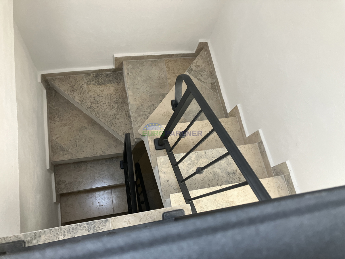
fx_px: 279
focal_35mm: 28
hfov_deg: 63.4
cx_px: 172
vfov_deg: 49.7
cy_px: 130
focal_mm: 3.99
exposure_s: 1/121
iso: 80
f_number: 1.8
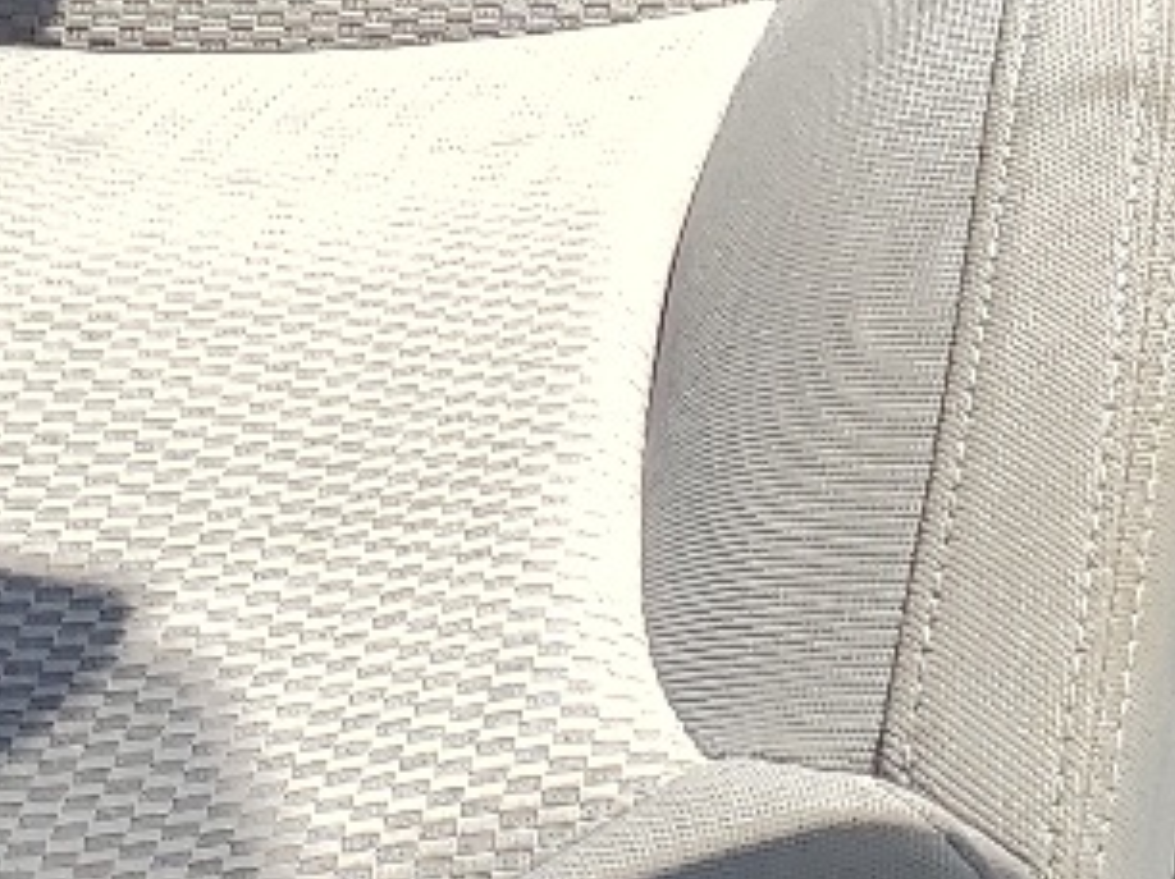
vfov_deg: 10.0
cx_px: 1544
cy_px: -956
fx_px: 4613
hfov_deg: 13.9
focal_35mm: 136
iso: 50
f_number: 1.5
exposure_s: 1/1429
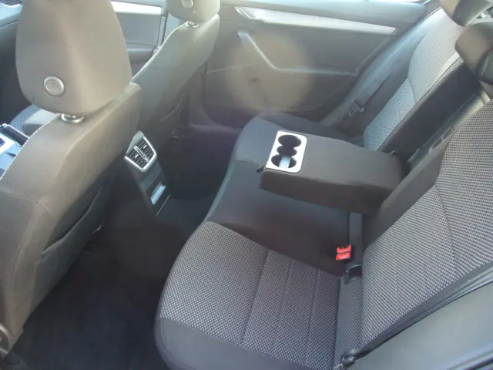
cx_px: 246
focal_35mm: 28
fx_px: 399
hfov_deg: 63.4
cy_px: 185
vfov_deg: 49.7
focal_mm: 4.6
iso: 200
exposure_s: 1/13
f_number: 2.8
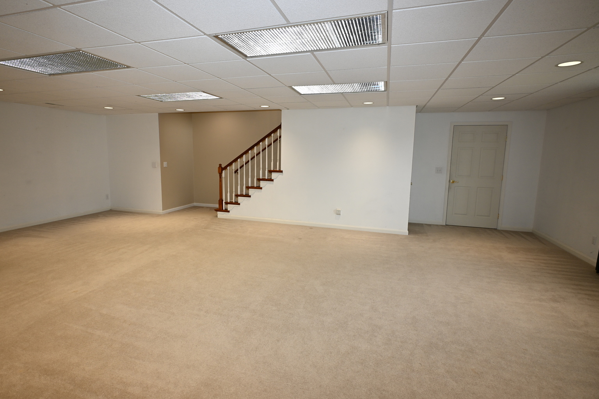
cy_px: 190
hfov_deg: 86.8
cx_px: 285
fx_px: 316
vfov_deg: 64.5
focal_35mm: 19
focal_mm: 12
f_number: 4.5
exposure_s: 1/80
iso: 200
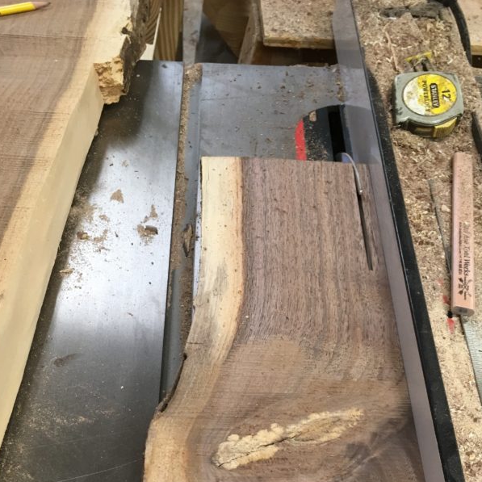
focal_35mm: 44
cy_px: 386
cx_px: 211
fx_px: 693
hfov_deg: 38.3
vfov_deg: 37.0
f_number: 2.2
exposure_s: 1/30
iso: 40
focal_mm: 4.15
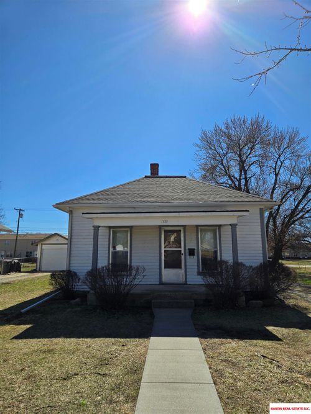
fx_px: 276
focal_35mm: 23
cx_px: 156
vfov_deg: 73.9
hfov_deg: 58.9
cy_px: 207
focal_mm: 5.4
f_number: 1.8
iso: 25
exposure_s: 1/2391
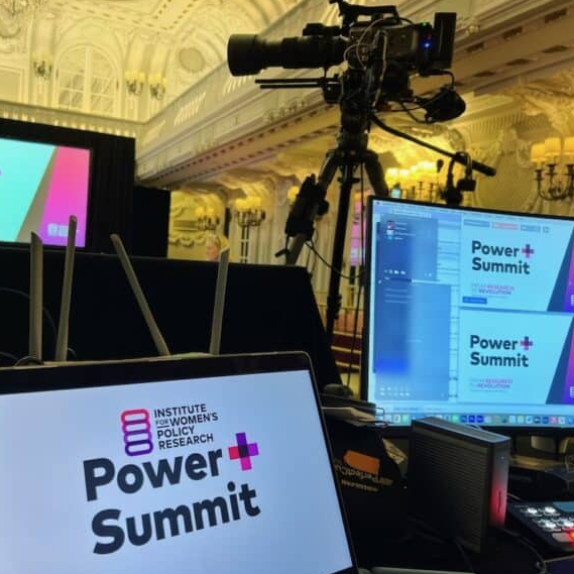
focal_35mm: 31
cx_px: 238
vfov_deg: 52.5
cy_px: 286
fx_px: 582
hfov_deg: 52.3
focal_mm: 5.7
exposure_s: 1/60
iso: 80
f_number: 1.5
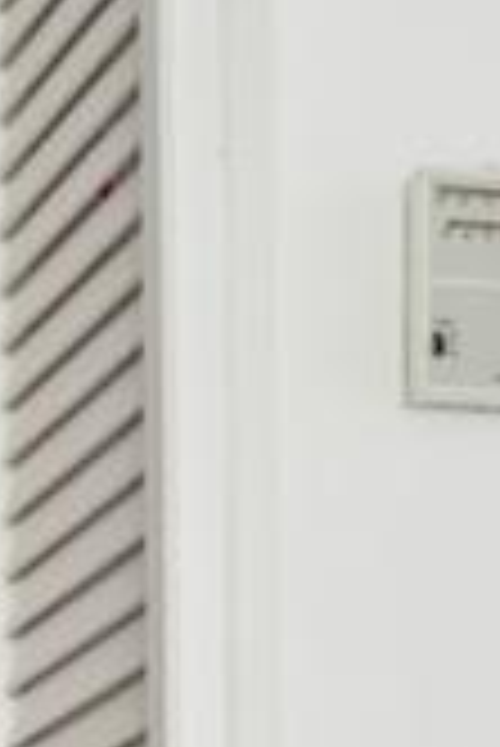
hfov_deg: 8.9
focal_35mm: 154
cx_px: 0
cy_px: 1418
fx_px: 3201
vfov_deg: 12.1
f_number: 7.1
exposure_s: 1/60
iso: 400
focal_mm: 16
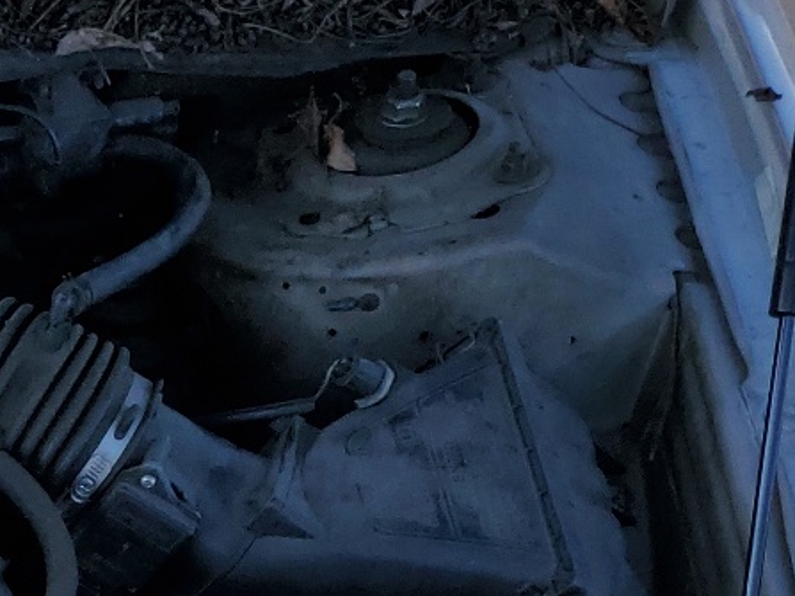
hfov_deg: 17.9
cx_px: -532
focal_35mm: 93
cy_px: 854
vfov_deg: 14.9
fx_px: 2135
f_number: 1.5
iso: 50
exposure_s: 1/1429
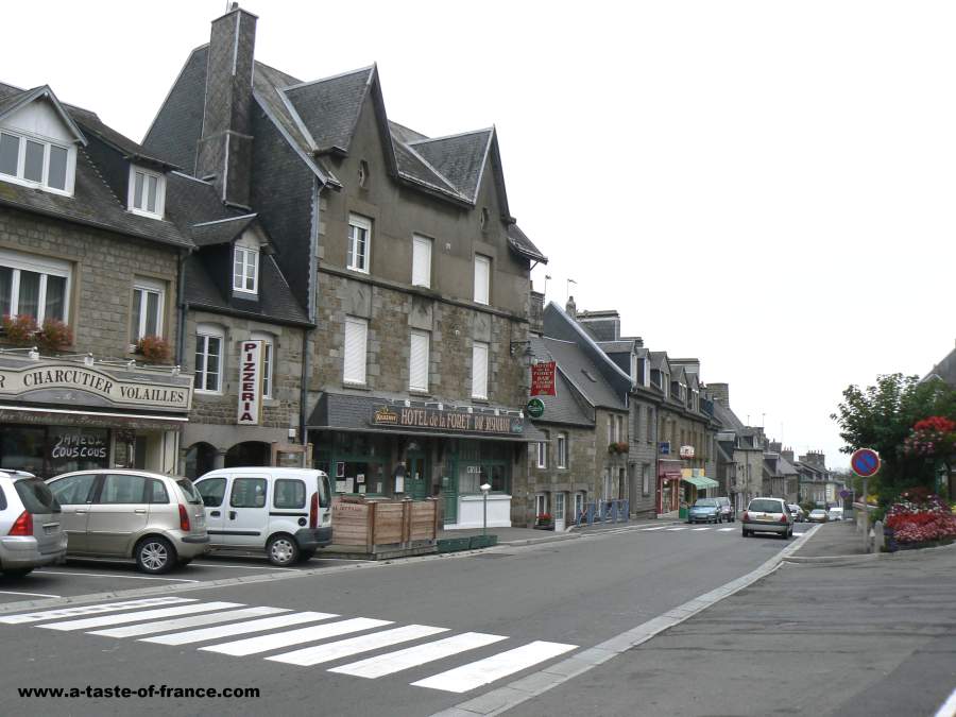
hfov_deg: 51.4
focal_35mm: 36
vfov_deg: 39.7
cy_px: 358
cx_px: 478
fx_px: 994
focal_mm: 6
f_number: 5.6
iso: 80
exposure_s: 1/160
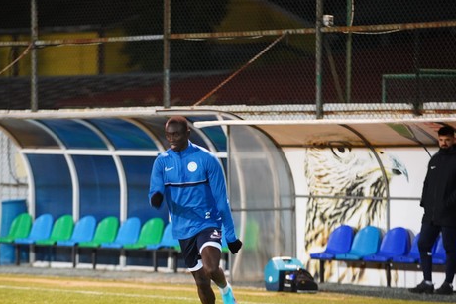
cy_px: 217
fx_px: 3231
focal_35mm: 255
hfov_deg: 8.1
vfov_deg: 5.4
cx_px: 154
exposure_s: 1/200
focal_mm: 175
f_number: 2.8
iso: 5000
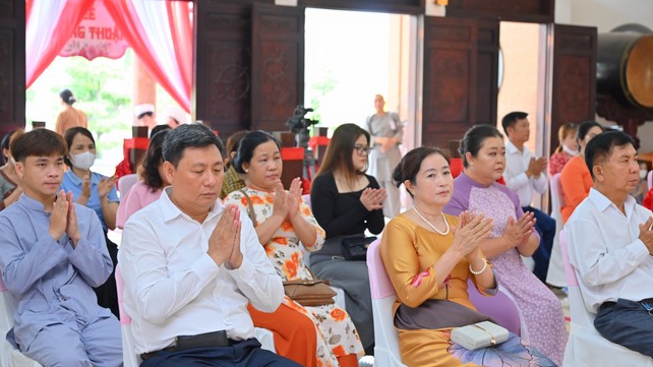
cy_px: 208
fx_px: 1212
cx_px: 326
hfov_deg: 30.2
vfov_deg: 17.2
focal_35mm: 70
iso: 1000
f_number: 4.5
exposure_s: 1/125
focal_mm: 66
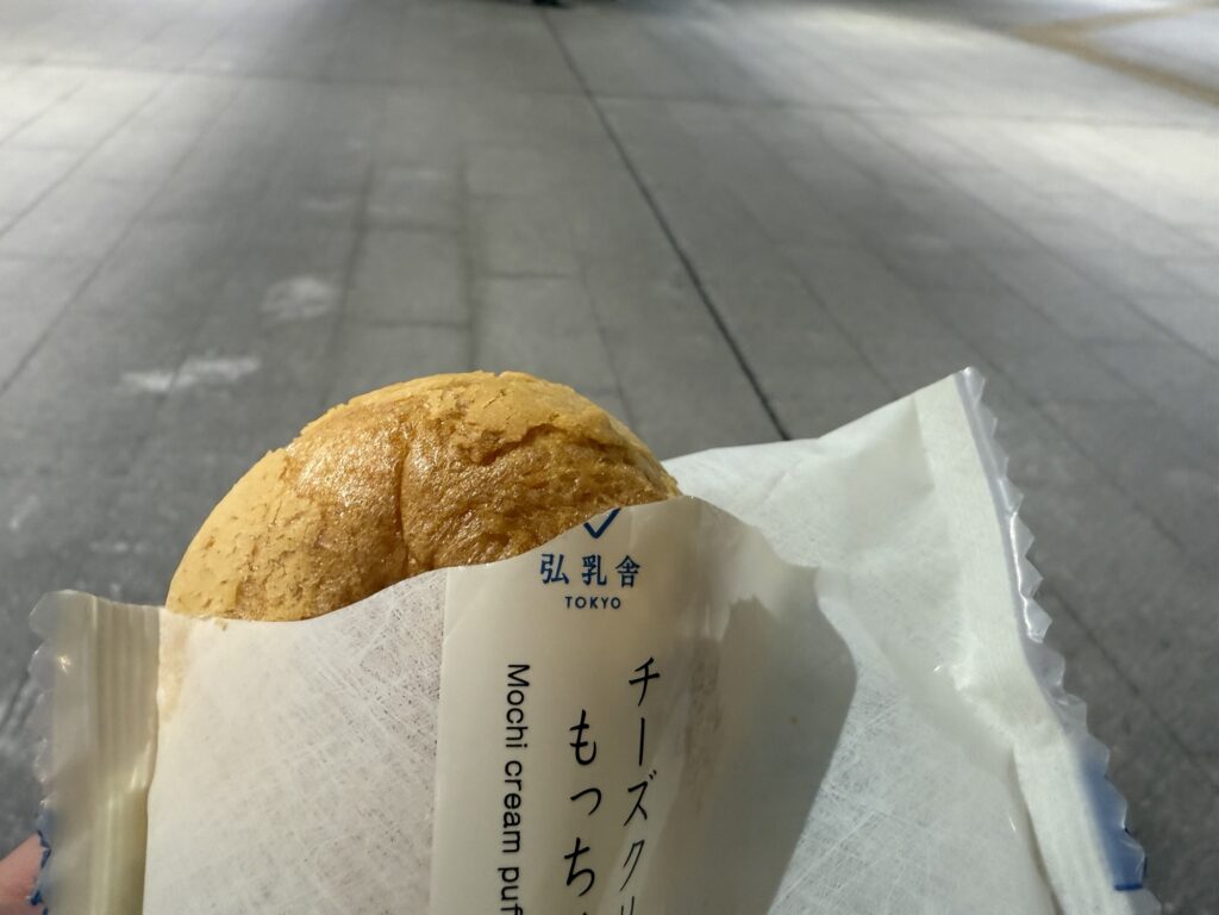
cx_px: 610
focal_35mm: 24
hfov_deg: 71.6
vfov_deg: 56.8
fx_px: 845
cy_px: 458
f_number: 2.2
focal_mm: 2.22
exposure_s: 1/100
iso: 250
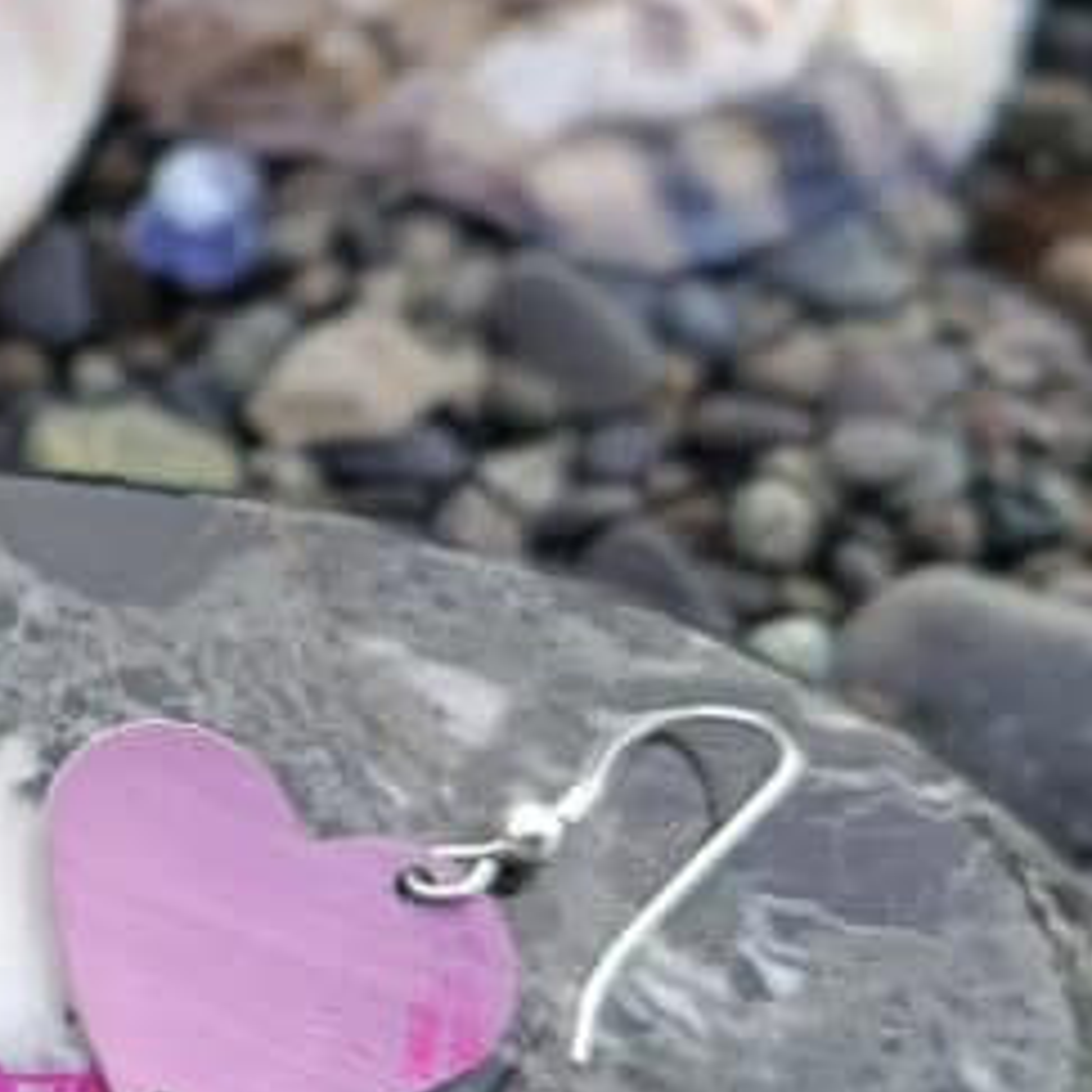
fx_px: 2391
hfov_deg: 21.9
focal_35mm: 67
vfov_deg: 25.7
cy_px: 679
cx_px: -485
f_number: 1.7
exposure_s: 1/125
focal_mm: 5.3
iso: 50
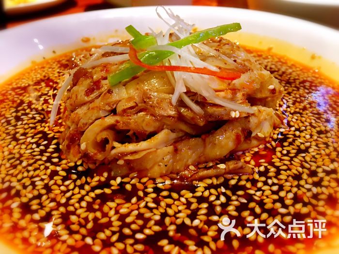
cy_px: 127
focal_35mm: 29
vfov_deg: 48.2
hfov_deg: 61.7
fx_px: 284
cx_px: 170
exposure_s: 1/10
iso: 100
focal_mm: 4.15
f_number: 2.2
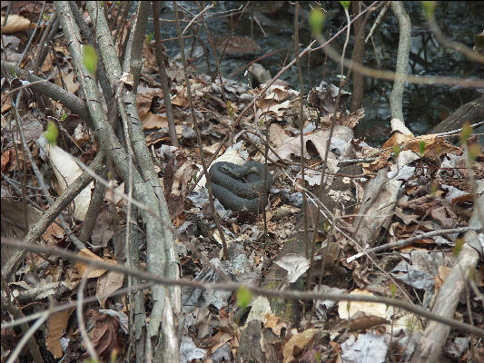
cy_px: 182
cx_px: 242
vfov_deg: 7.5
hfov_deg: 9.9
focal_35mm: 199
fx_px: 2783
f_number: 3.5
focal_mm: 50.48
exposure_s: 1/200
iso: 100
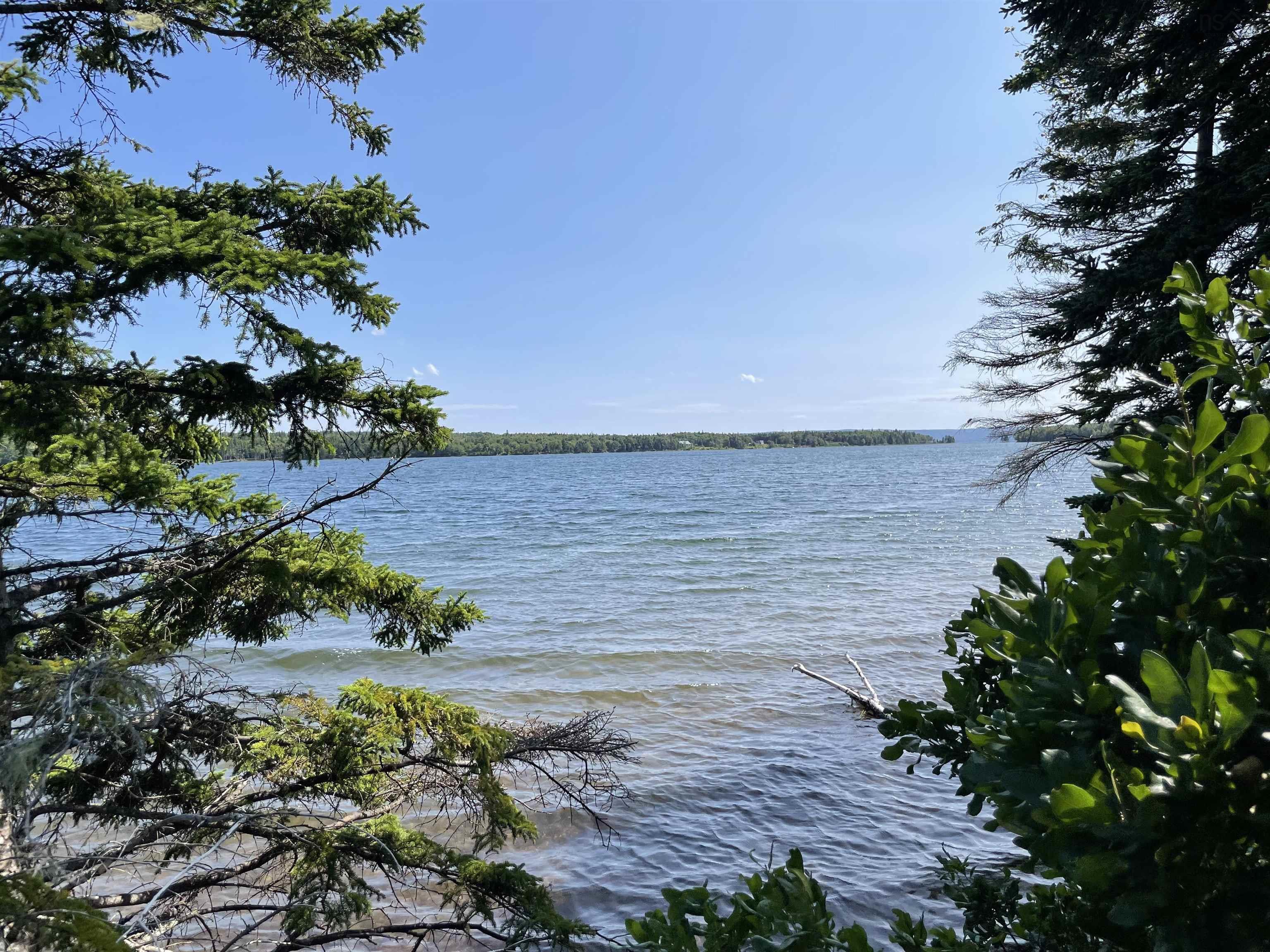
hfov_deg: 67.3
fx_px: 954
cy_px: 476
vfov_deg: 53.1
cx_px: 635
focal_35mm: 26
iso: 32
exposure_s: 1/4464
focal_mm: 4.2
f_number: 1.6
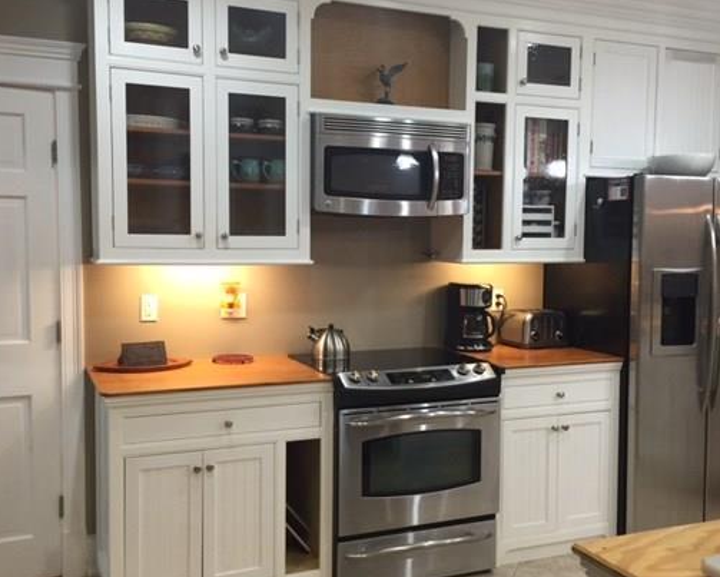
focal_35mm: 36
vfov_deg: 41.2
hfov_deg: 50.3
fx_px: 768
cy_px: 294
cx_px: 356
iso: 125
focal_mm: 4.15
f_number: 2.2
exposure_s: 1/30
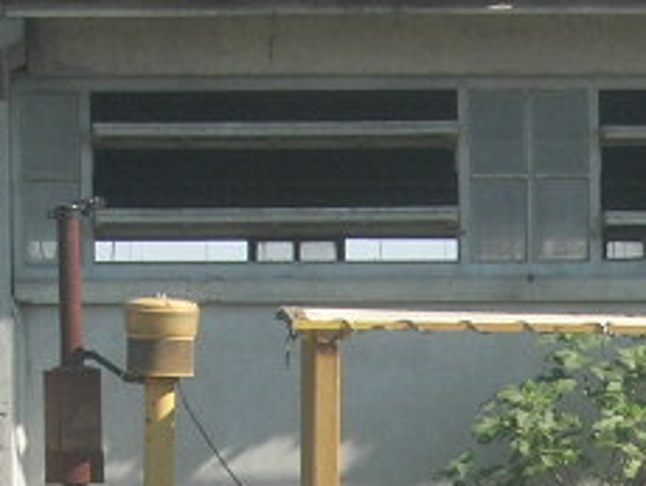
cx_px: 767
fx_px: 7641
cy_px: 848
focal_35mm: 409
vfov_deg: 3.6
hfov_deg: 4.8
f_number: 7.3
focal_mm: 19.1
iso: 64
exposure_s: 1/130
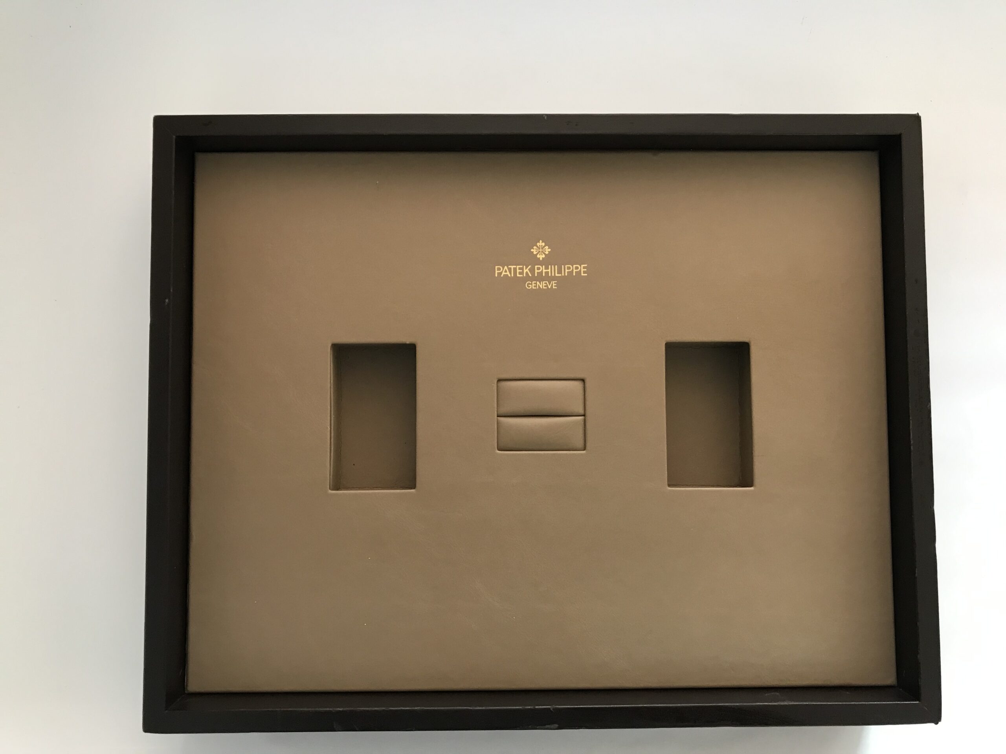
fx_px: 814
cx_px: 503
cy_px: 377
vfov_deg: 49.7
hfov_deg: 63.4
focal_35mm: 28
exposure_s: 1/17
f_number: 1.8
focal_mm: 3.99
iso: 50
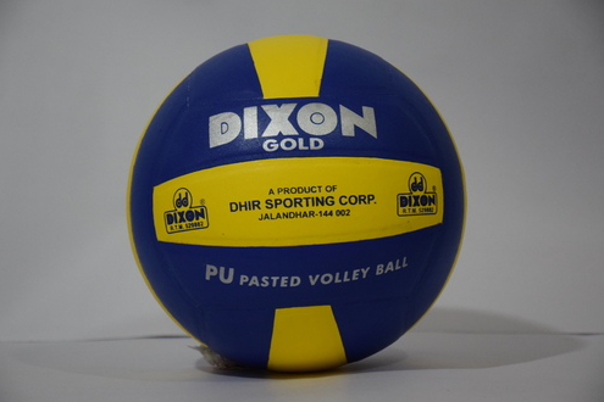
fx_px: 1778
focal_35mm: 106
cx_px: 301
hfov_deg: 19.3
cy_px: 202
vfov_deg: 12.9
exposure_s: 1/60
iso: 2000
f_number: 5
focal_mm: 70
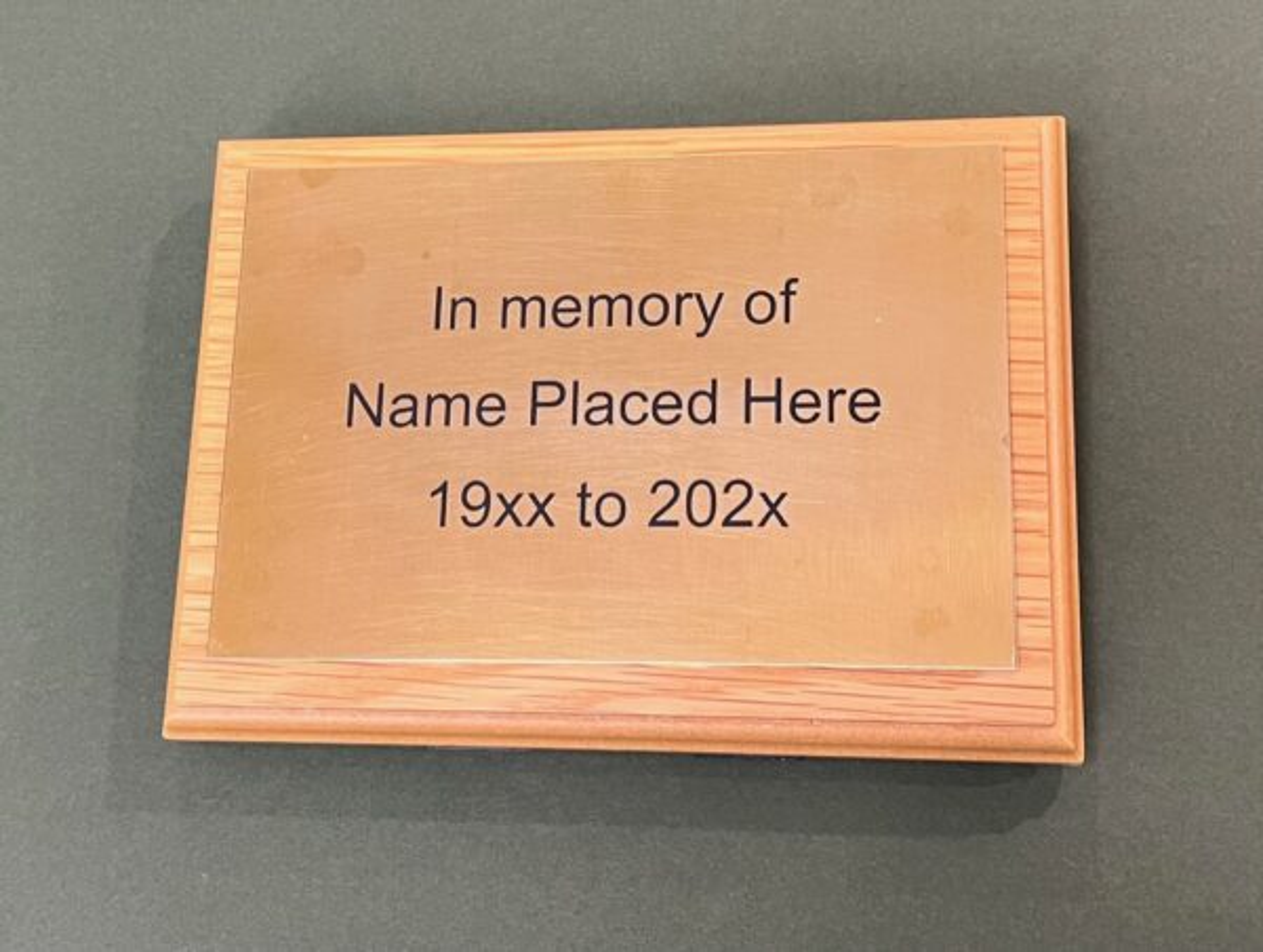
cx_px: 632
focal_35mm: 26
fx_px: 950
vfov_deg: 53.2
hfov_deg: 67.2
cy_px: 476
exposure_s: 1/50
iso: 160
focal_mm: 5.1
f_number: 1.6
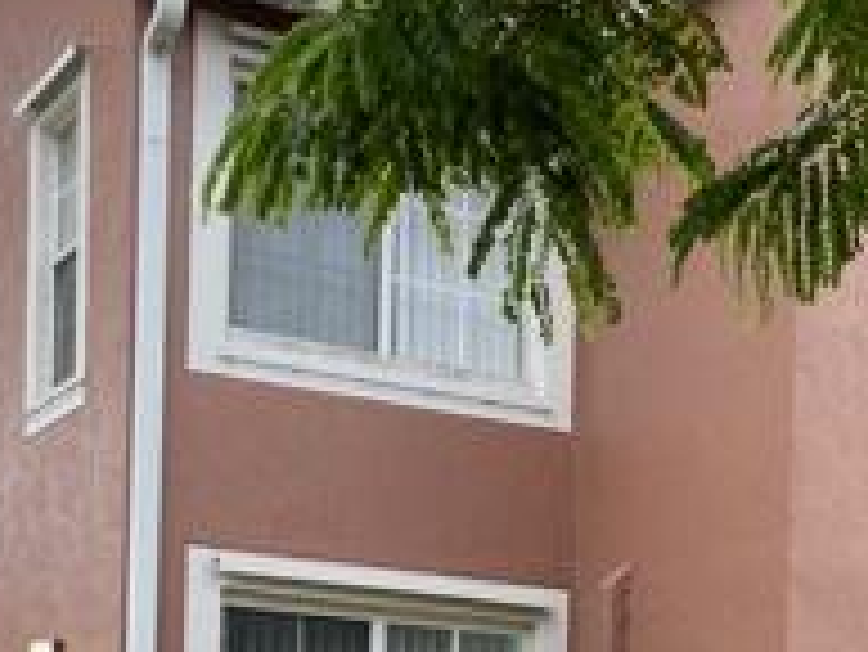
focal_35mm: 86
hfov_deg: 22.2
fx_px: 2158
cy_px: 845
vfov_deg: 16.3
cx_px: 796
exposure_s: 1/227
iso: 32
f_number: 1.6
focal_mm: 5.1
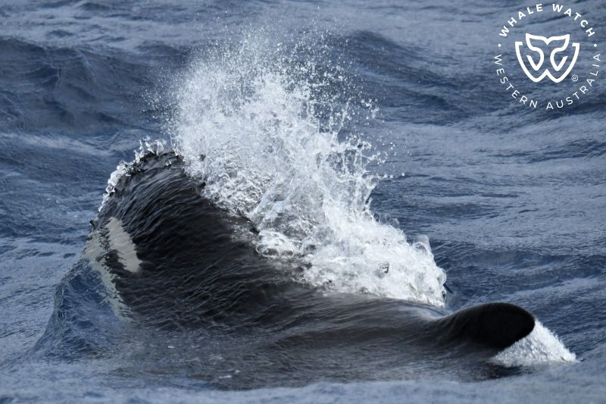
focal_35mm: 320
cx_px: 303
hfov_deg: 6.4
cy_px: 202
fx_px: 5385
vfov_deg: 4.3
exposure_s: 1/8000
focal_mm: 320
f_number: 5.6
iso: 1250
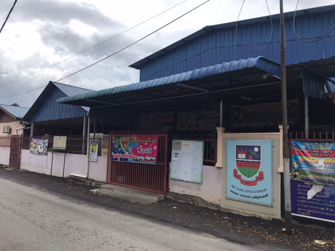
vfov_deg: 49.7
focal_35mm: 28
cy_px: 126
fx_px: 271
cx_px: 168
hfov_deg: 63.4
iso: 20
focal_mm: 3.99
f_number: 1.8
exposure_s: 1/1916
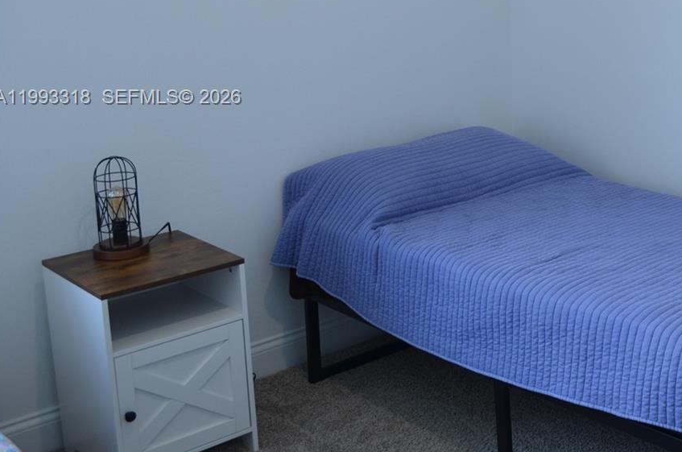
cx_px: 634
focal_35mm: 51
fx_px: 964
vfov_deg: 26.0
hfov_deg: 36.2
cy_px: 99
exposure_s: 1/60
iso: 400
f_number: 4
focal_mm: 18
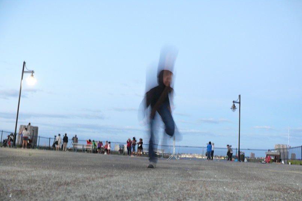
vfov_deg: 35.9
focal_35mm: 37
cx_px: 153
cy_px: 114
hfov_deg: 51.9
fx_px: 310
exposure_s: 1/3.2
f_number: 2.8
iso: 200
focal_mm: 7.4
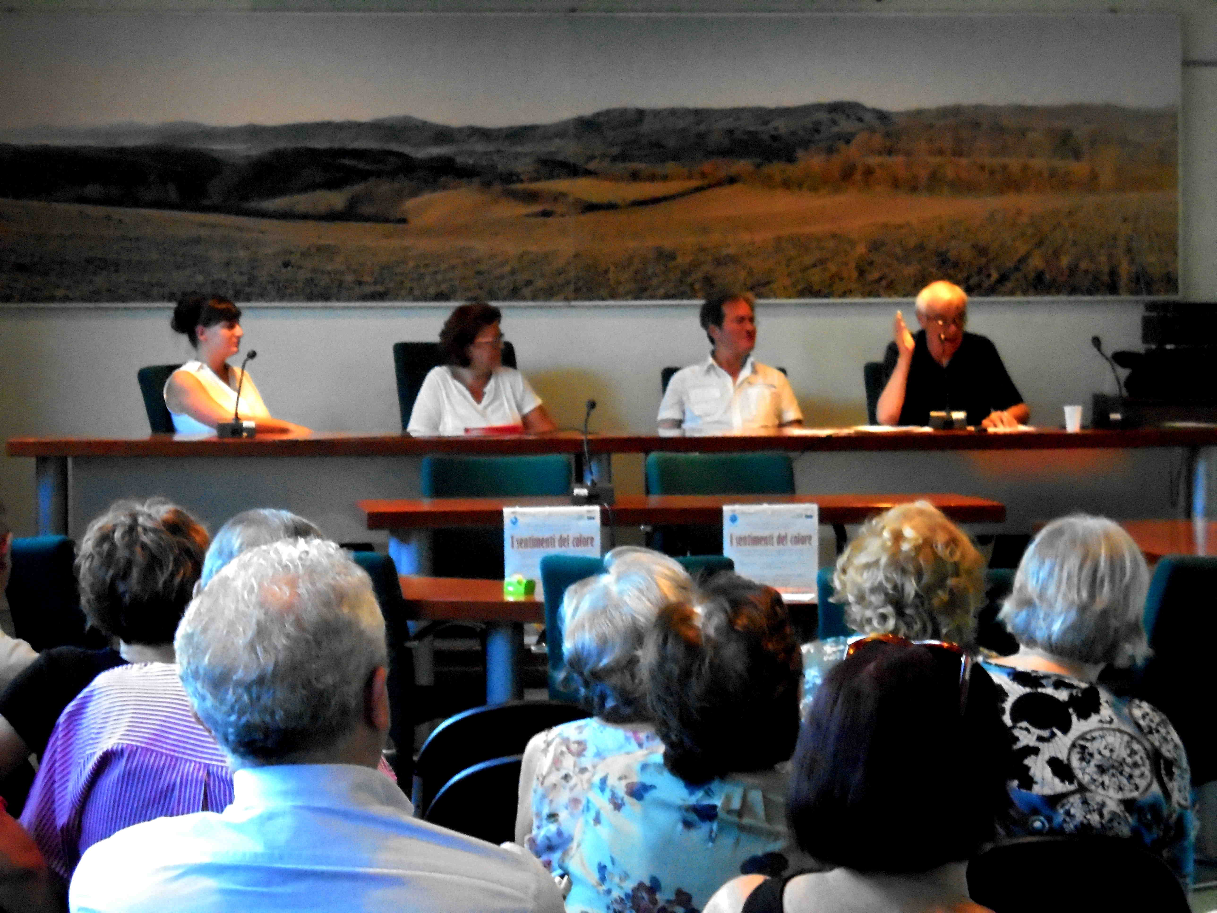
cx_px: 608
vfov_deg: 13.8
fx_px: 3762
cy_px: 456
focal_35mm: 107
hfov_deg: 18.4
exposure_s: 1/50
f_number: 5.1
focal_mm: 19.2
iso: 1600
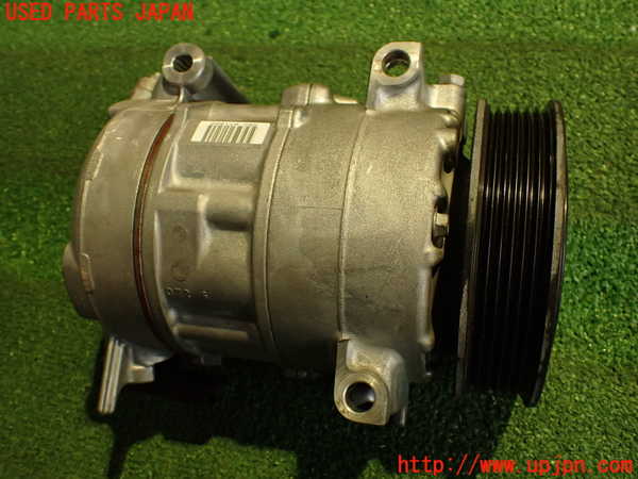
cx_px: 319
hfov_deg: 56.8
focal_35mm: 32
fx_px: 590
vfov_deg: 44.2
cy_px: 240
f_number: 2.4
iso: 400
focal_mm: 5.79
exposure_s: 1/30
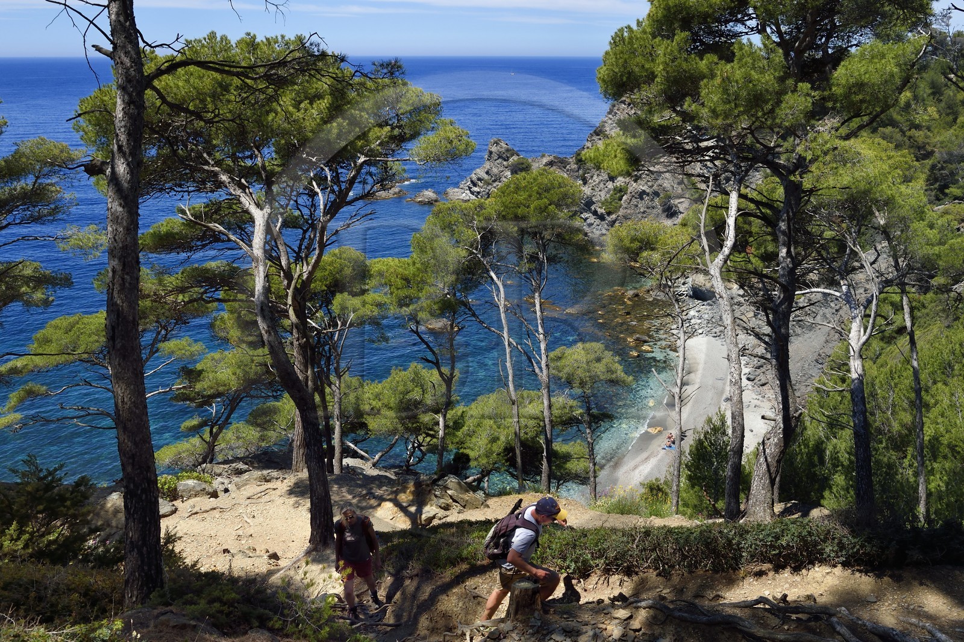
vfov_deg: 43.6
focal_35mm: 30
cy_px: 321
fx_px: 803
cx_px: 482
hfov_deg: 62.0
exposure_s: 1/400
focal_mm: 30
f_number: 10
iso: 200
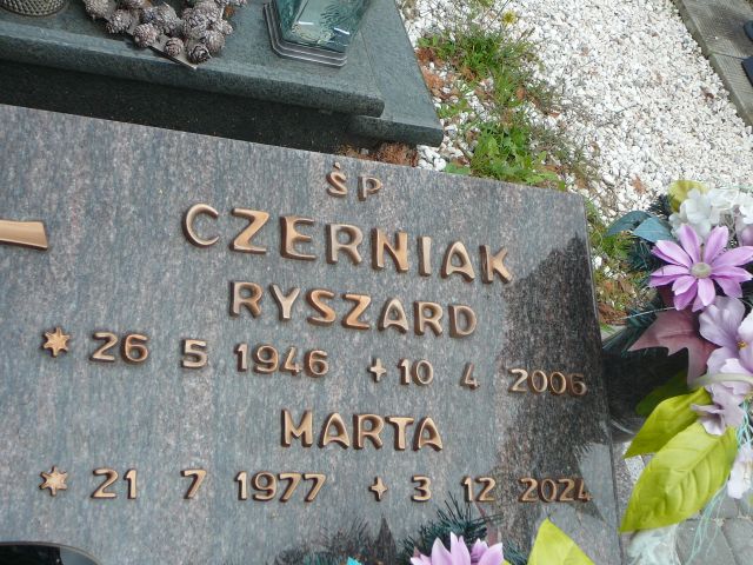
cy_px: 282
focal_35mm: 47
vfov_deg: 30.9
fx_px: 1022
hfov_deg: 40.4
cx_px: 376
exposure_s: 1/500
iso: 80
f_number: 3.3
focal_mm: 7
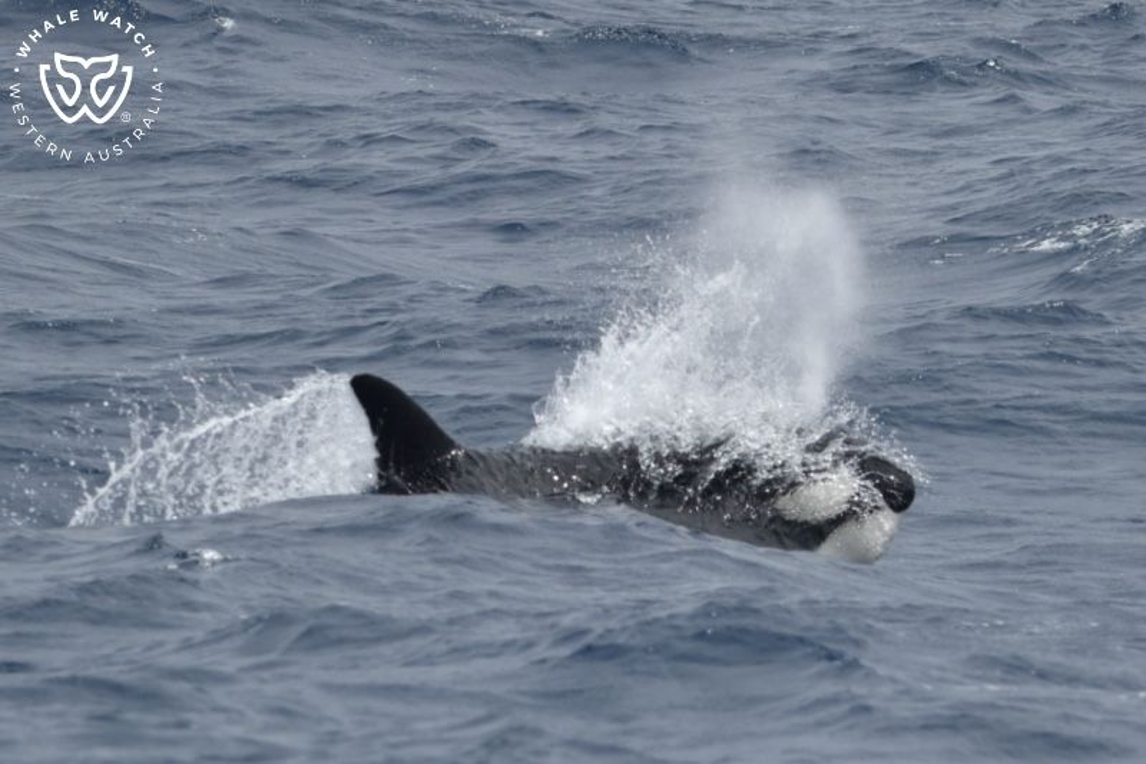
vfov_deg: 4.6
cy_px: 382
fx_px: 9547
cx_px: 573
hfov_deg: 6.9
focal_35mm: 300
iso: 640
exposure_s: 1/8000
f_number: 5.6
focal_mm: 300
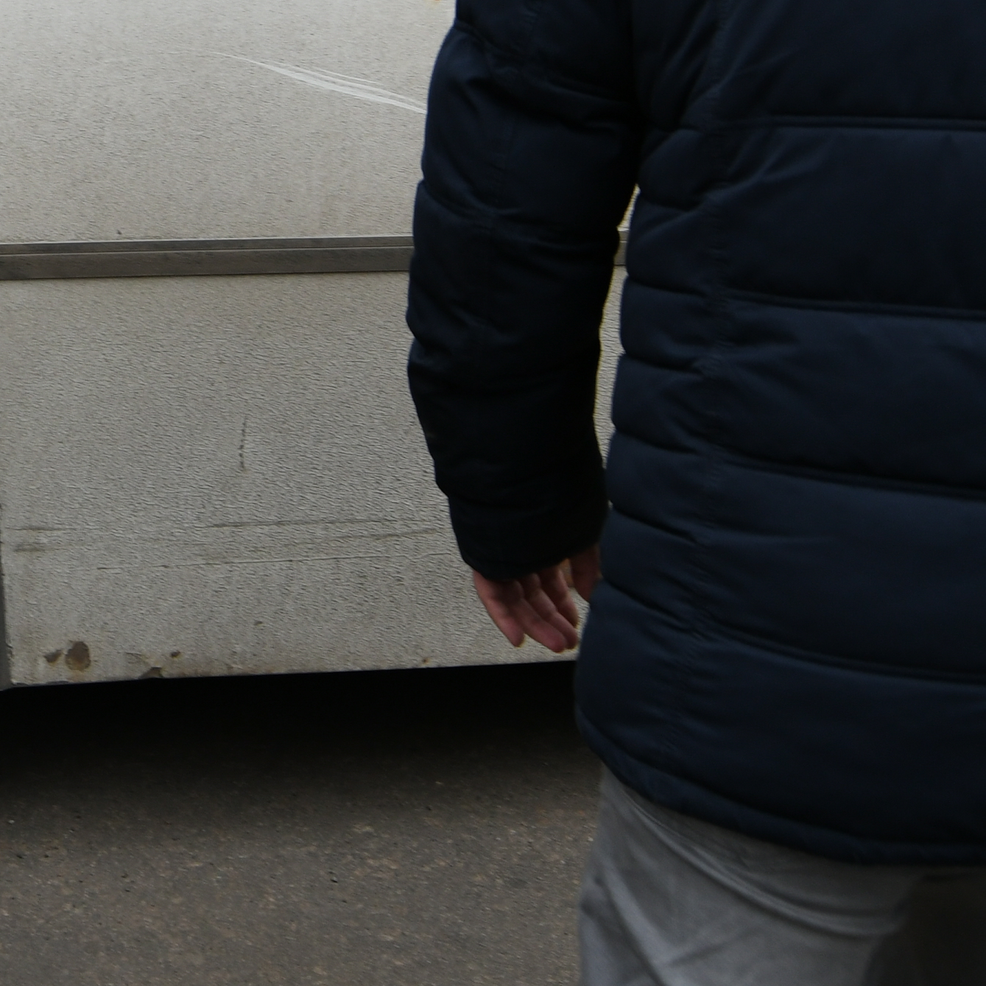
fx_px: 1772
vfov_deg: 29.7
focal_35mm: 55
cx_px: -138
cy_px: 91
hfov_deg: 27.9
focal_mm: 14
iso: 320
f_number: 5
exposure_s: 1/320
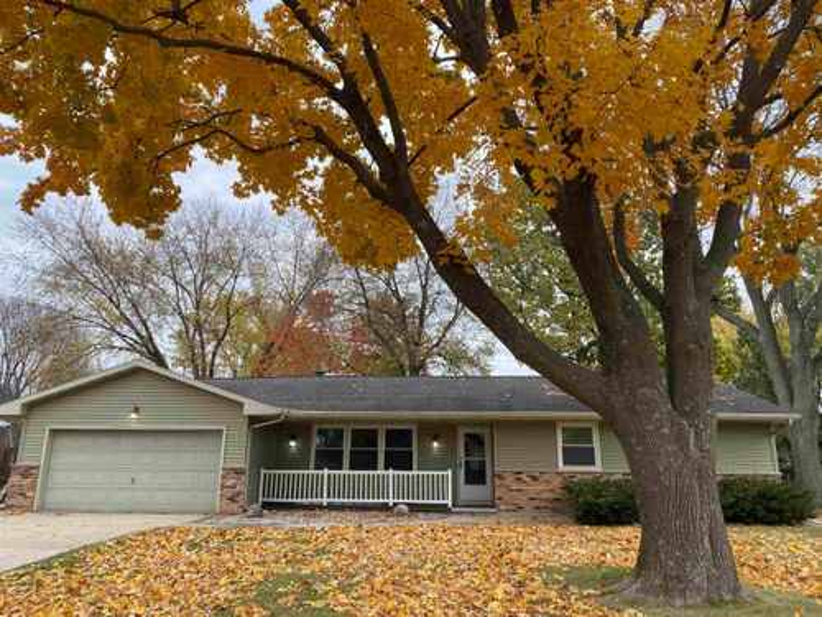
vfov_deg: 53.1
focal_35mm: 26
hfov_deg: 67.3
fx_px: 617
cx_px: 411
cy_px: 308
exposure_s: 1/148
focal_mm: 4.25
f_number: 1.8
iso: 32
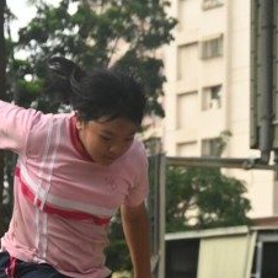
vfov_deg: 8.2
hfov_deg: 8.4
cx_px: 97
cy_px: 411
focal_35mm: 208
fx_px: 1890
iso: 1400
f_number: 5.3
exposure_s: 1/2500
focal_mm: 36
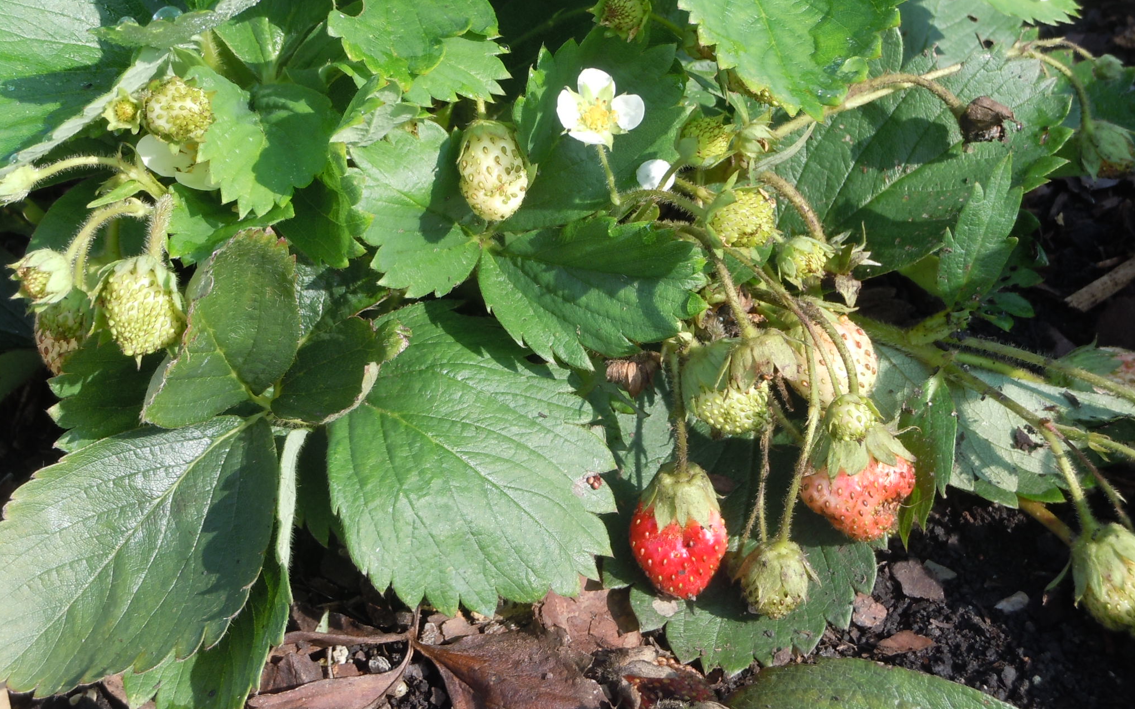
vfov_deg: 19.4
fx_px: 2073
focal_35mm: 67
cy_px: 327
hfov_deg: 30.6
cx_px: 566
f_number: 5
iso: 100
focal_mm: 11.2
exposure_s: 1/160
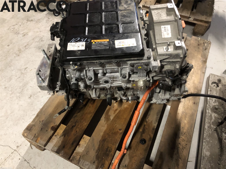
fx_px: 183
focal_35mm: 28
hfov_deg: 63.4
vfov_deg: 49.7
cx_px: 113
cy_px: 84
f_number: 1.8
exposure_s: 1/6
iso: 100
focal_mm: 3.99
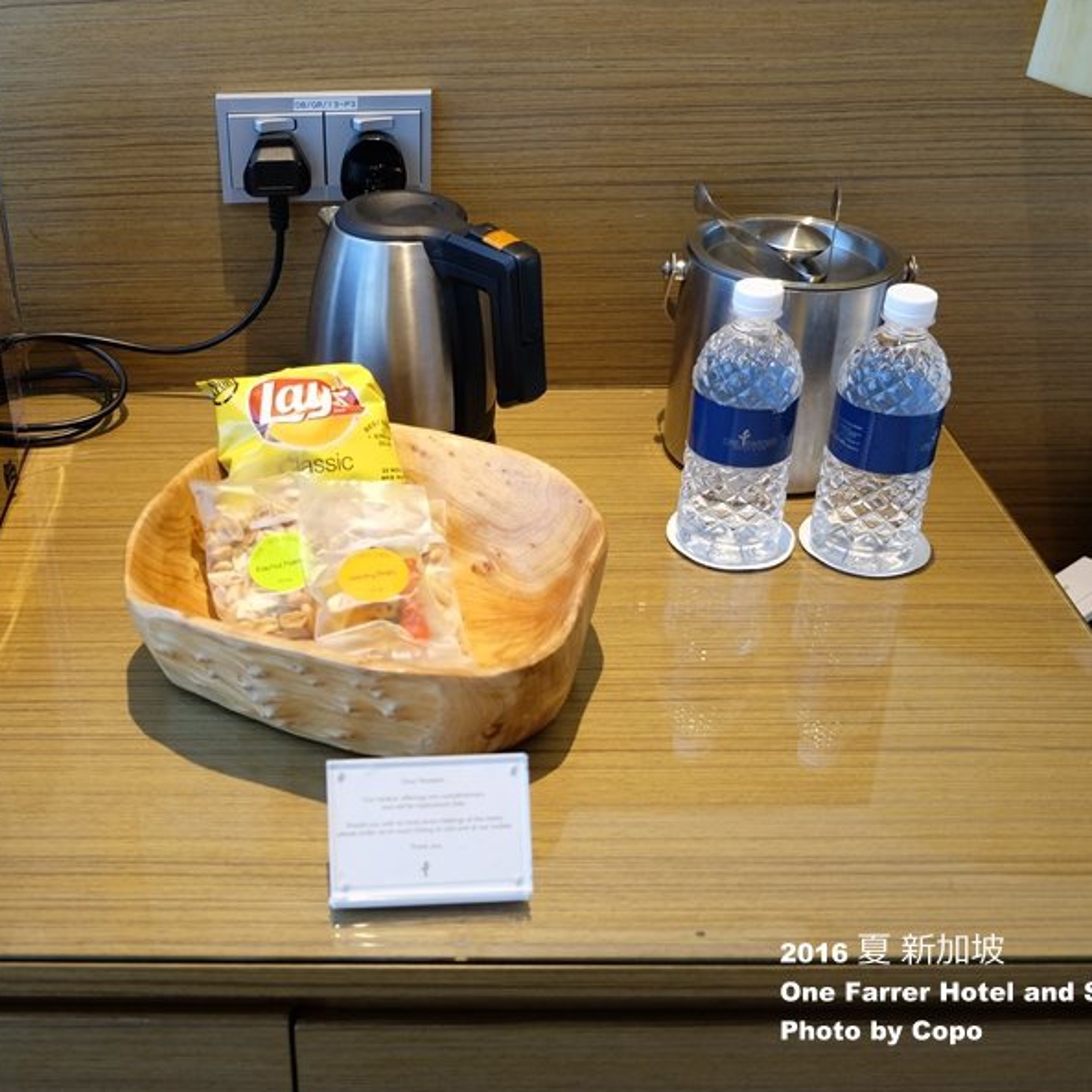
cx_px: 359
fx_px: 1428
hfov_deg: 41.3
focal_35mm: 40
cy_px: 551
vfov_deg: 41.9
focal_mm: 20.5
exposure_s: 1/60
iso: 800
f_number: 3.2
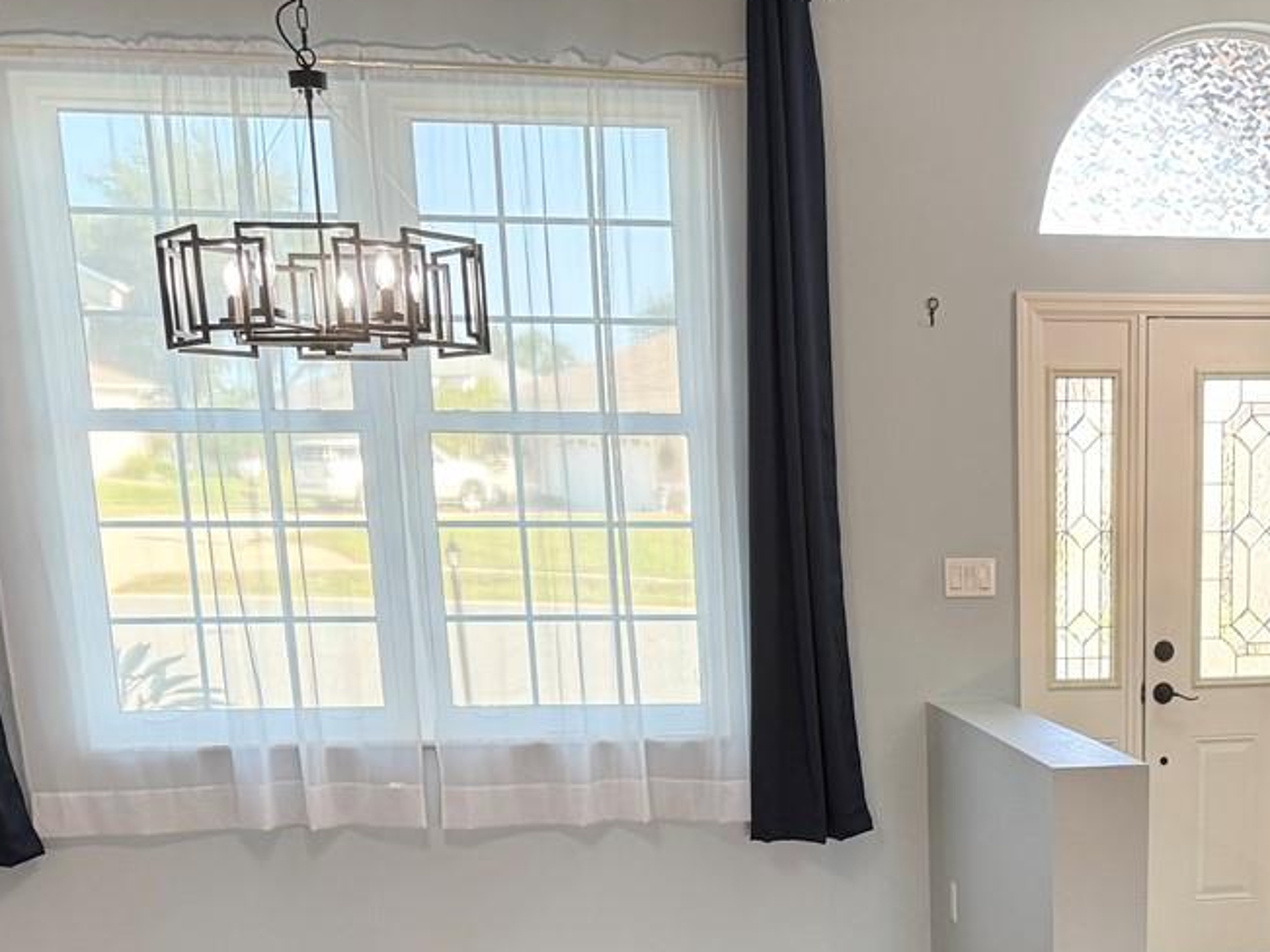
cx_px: 1040
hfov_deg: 31.7
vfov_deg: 22.8
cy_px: 1141
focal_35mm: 59
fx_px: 2164
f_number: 1.78
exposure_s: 1/120
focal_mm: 6.76
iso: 160
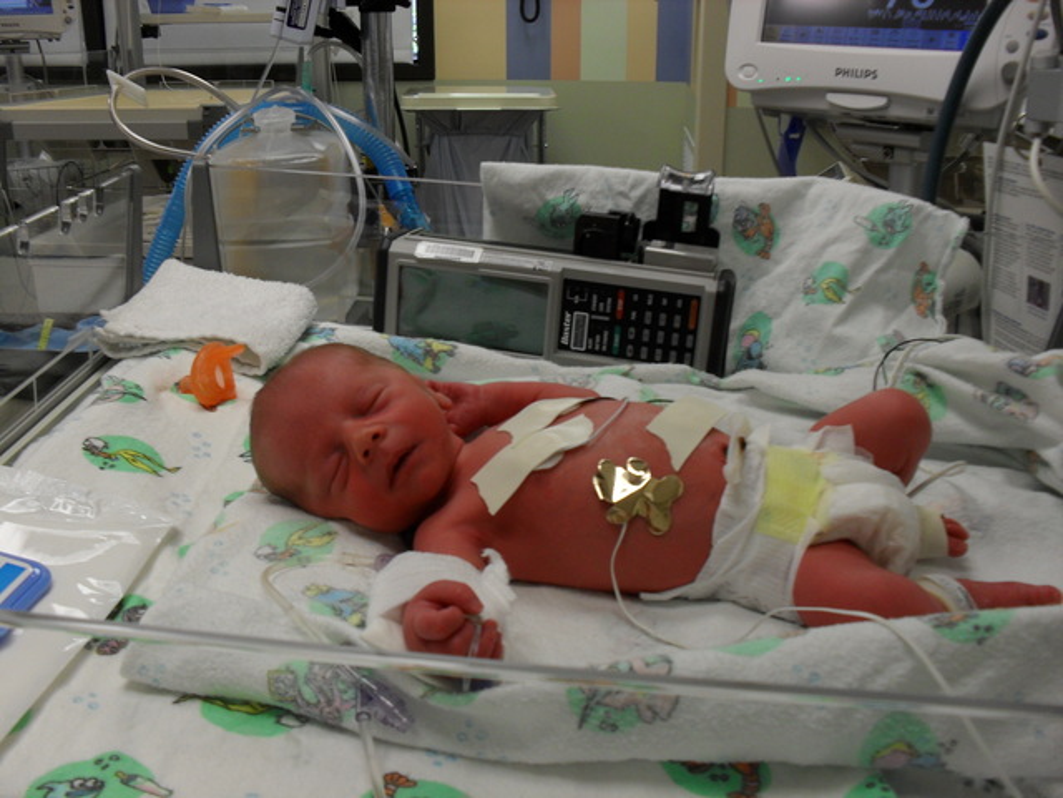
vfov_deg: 40.7
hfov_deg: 52.6
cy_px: 399
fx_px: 1075
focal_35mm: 35
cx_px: 532
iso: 120
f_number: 3.2
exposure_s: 1/45
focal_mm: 6.3
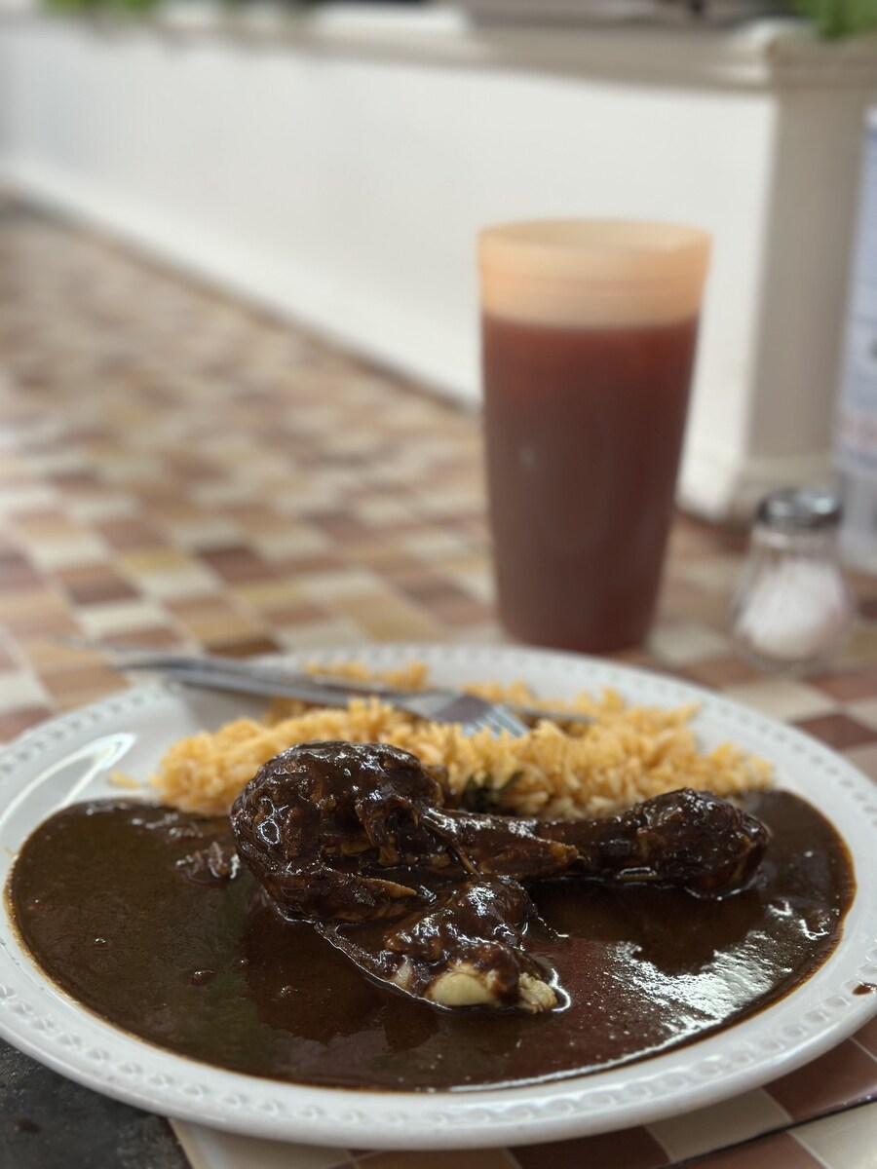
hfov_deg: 30.3
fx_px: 1621
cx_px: 438
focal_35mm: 48
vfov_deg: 39.7
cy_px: 584
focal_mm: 6.86
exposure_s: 1/60
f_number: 1.78
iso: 160
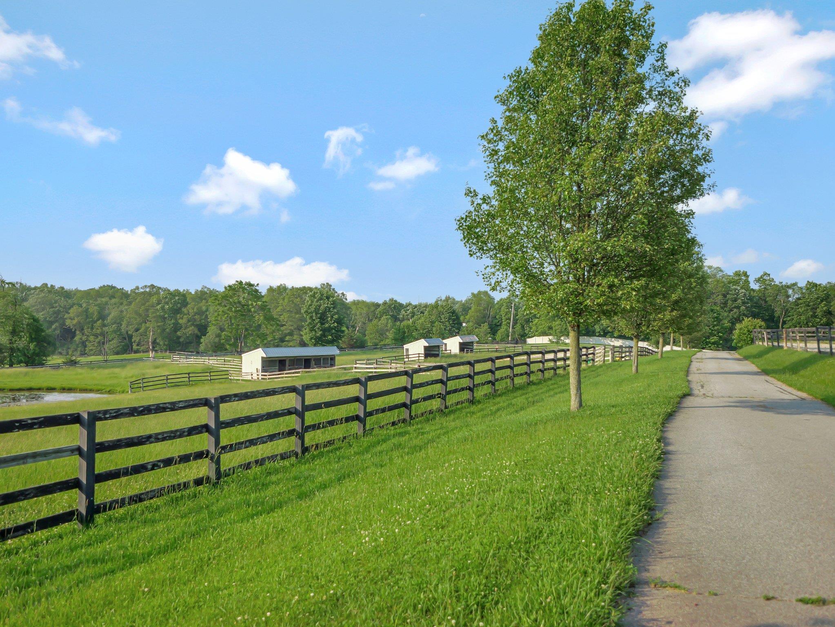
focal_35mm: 28
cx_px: 418
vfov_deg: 49.8
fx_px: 676
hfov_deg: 63.4
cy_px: 314
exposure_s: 1/1300
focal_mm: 14
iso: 200
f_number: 2.8
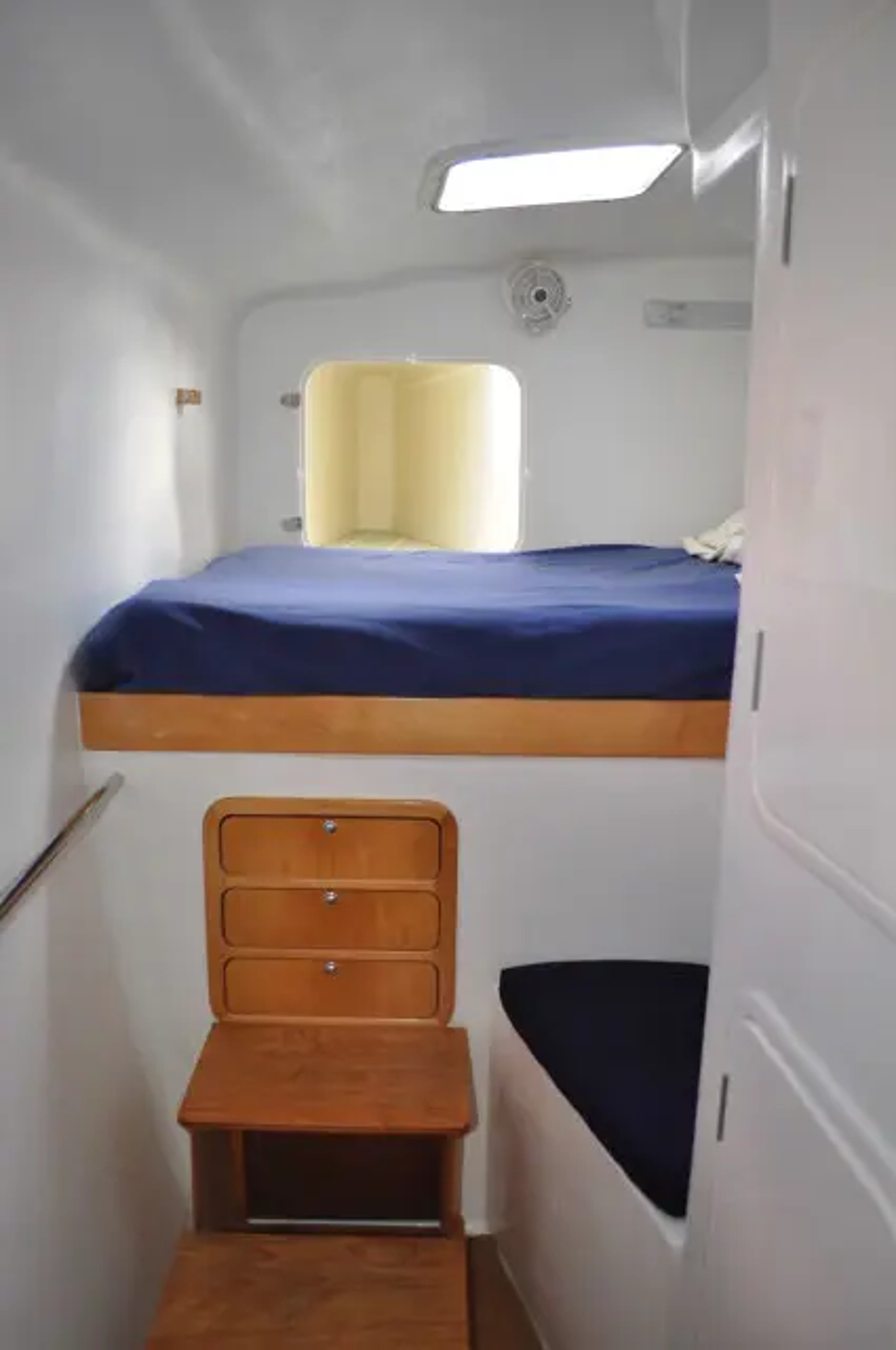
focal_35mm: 27
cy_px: 675
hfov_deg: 47.8
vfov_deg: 67.4
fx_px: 1011
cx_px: 448
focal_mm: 18
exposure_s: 1/80
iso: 720
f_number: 3.5
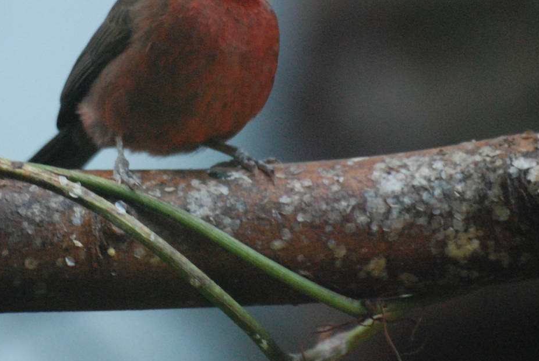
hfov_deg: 2.6
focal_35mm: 778
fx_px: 11661
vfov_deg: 1.8
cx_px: 144
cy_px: 78
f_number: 5.6
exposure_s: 1/160
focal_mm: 300
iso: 1600
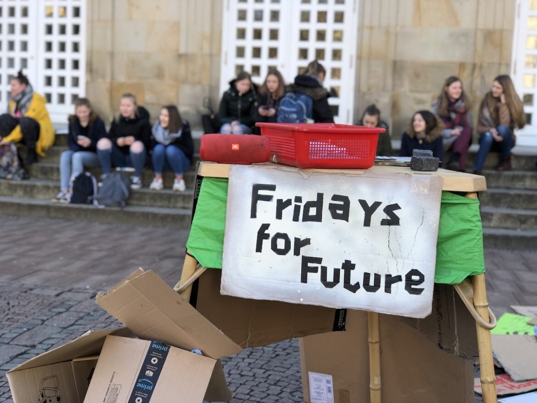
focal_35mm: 57
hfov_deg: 33.8
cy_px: 202
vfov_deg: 25.7
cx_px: 268
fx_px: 884
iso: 32
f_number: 2.8
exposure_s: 1/120
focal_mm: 6.6
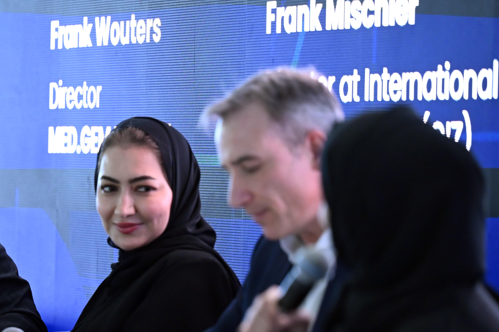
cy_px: 260
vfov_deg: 5.8
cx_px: 97
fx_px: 3298
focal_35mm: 238
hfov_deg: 8.6
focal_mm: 145
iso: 4000
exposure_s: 1/320
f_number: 2.8
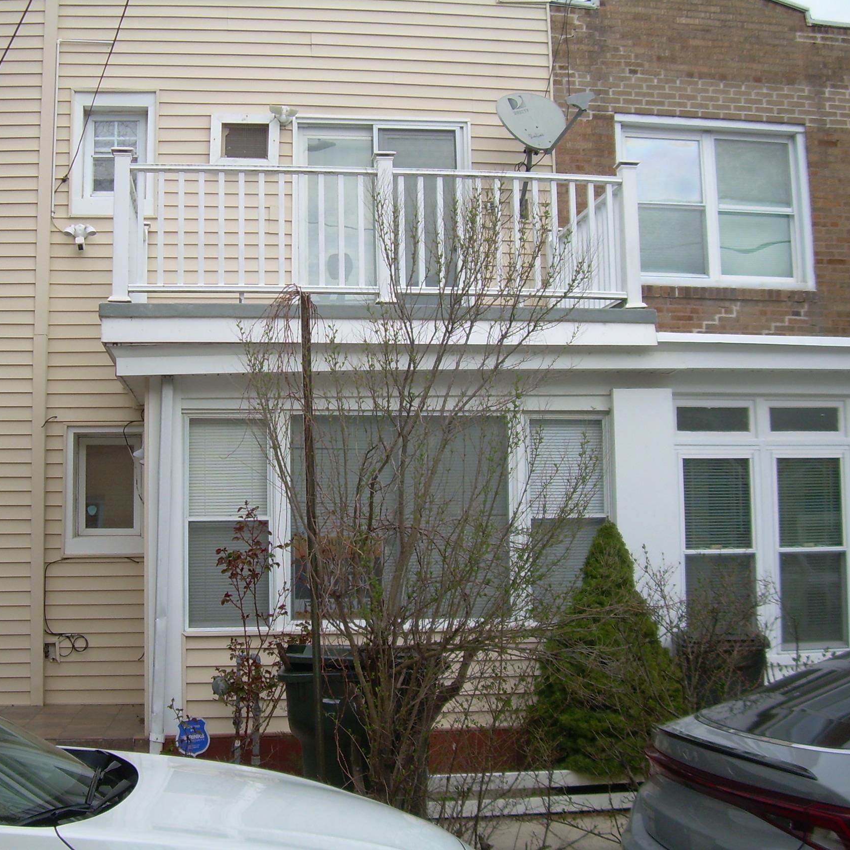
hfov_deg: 37.4
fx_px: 1250
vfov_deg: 37.6
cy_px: 423
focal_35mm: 45
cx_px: 339
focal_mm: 6.3
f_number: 2.8
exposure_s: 1/841
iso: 50
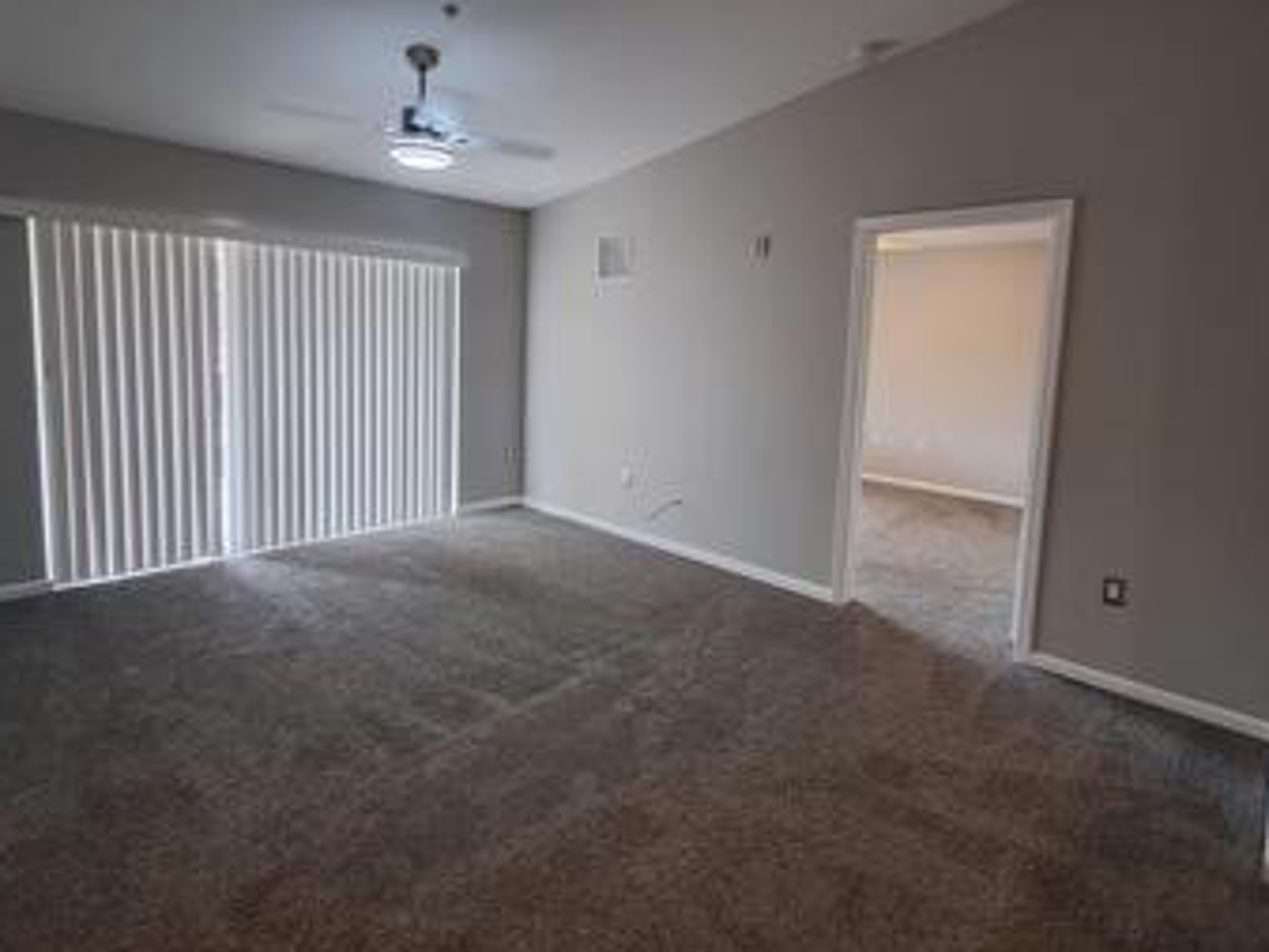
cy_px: 410
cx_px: 651
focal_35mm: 19
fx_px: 697
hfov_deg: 84.6
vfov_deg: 68.4
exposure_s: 1/40
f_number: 2.2
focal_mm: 1.64
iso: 160
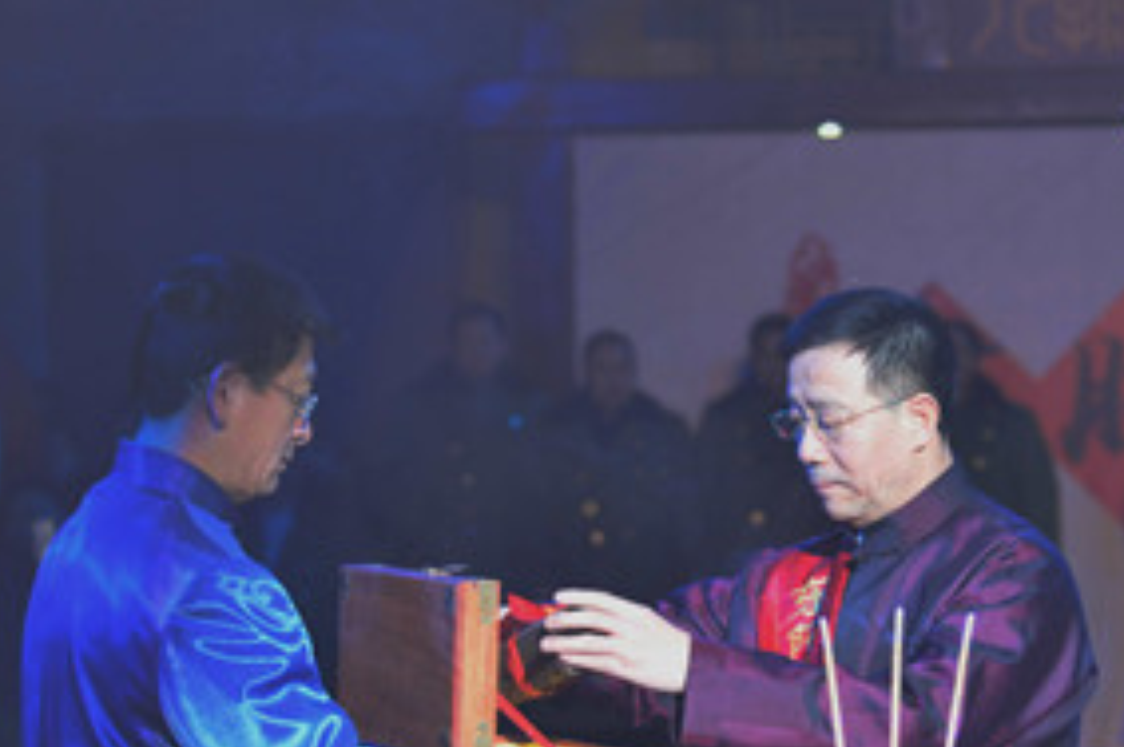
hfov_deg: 12.2
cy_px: 562
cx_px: 707
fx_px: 5239
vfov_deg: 8.1
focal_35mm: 168
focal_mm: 95
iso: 640
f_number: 4.8
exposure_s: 1/100
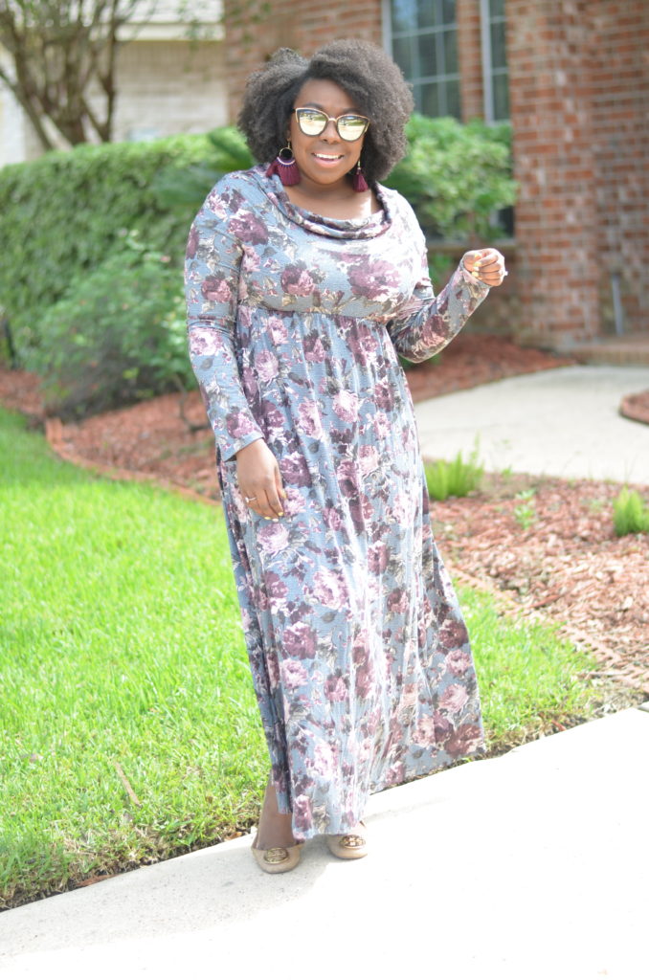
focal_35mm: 75
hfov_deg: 18.1
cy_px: 490
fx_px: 2038
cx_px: 324
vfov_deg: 27.0
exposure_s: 1/500
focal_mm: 50
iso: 100
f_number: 1.8
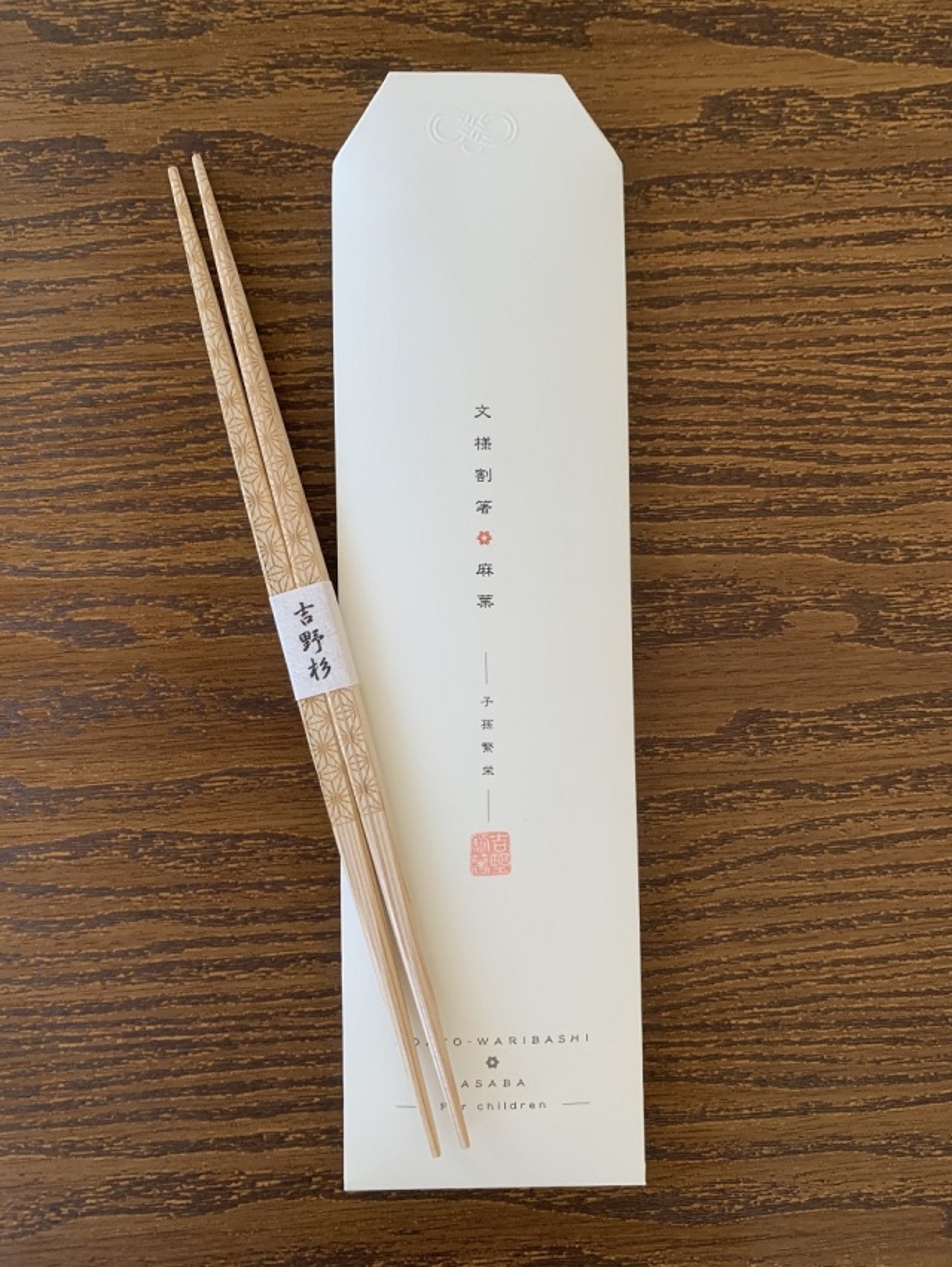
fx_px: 952
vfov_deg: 67.3
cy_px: 634
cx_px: 476
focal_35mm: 26
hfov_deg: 53.1
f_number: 1.8
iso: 100
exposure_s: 1/60
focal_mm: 4.25
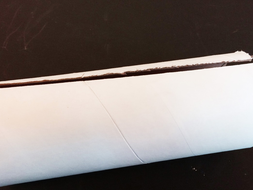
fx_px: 292
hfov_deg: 46.8
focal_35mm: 40
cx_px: 124
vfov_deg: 35.6
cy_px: 129
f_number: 2.2
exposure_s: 1/30
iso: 40
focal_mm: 4.15
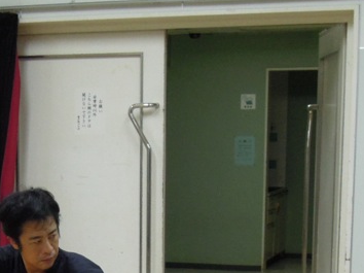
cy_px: 359
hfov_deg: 17.2
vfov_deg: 12.7
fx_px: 1187
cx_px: 37
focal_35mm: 113
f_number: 3.3
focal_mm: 7.2
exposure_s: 1/30
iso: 400
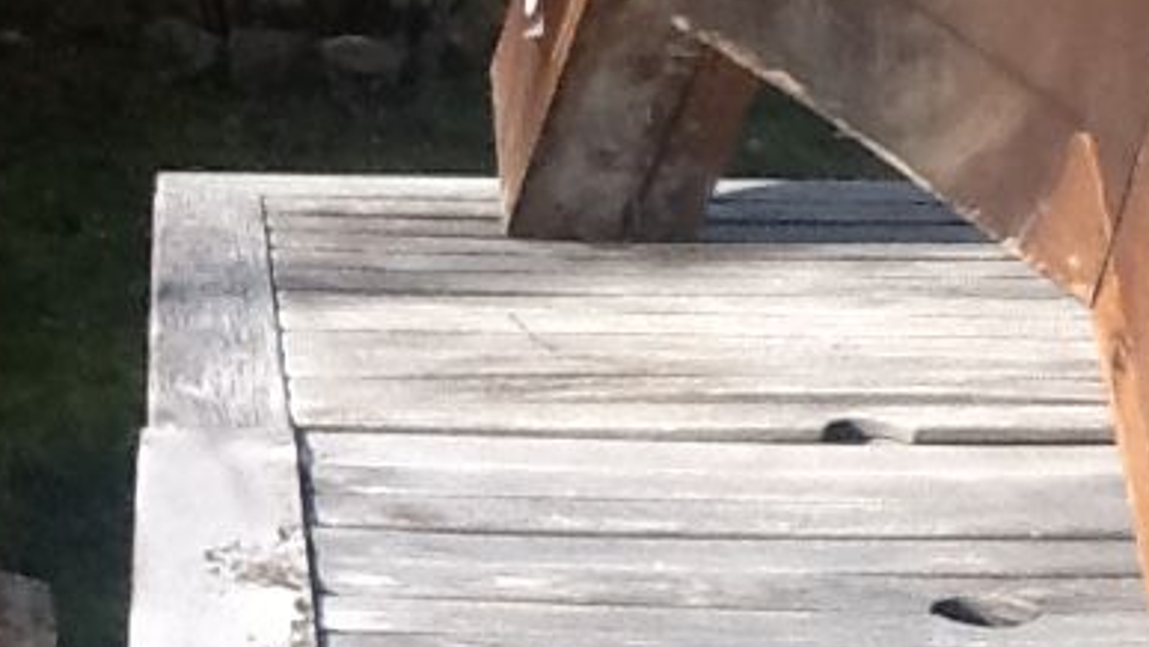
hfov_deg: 17.8
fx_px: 3627
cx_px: 956
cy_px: 237
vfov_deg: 10.2
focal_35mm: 119
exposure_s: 1/557
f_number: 2.4
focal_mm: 2.03
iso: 40
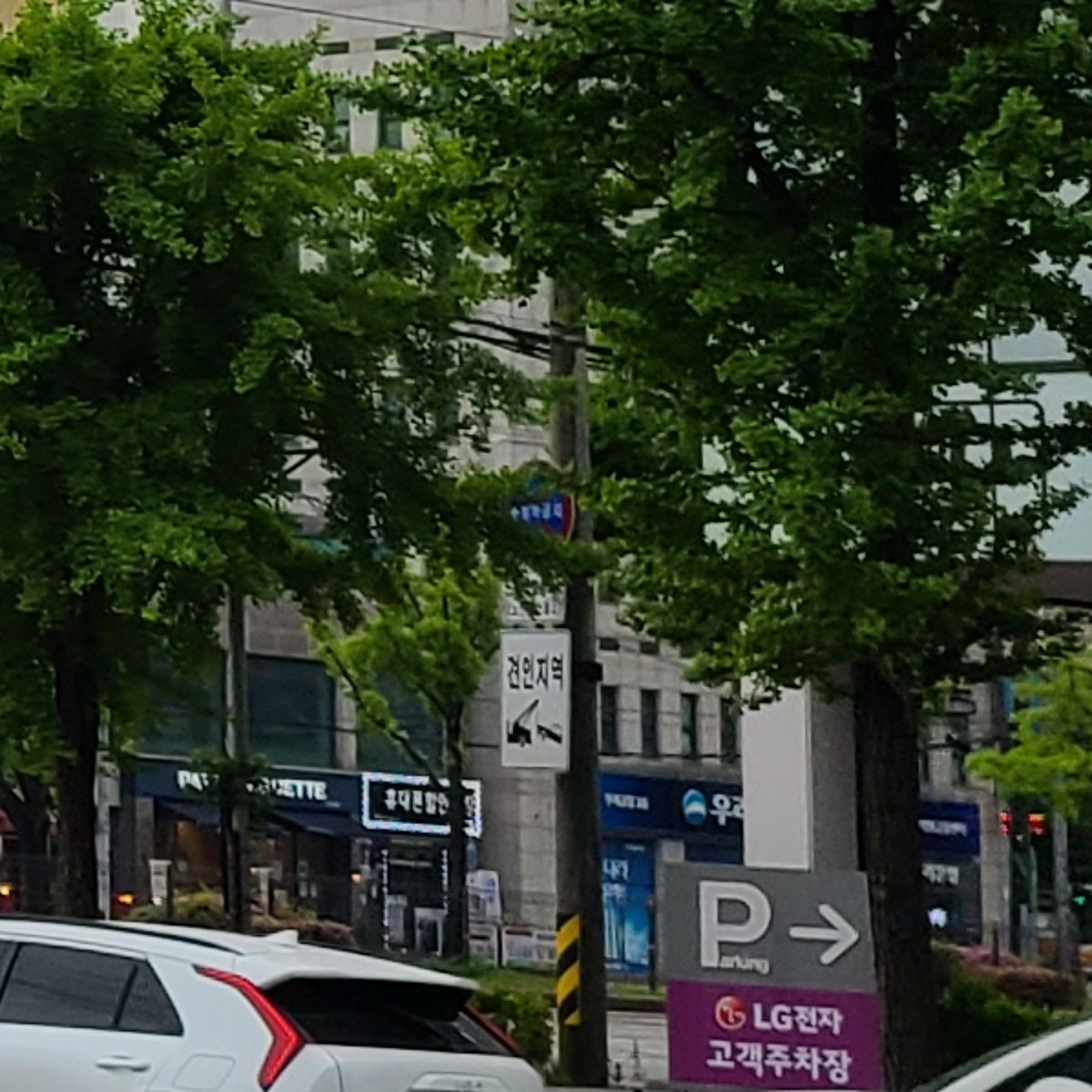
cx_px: -2087
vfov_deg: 11.1
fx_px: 5532
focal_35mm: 155
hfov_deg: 9.2
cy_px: -69
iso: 40
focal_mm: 5.4
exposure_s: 1/366
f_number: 1.8
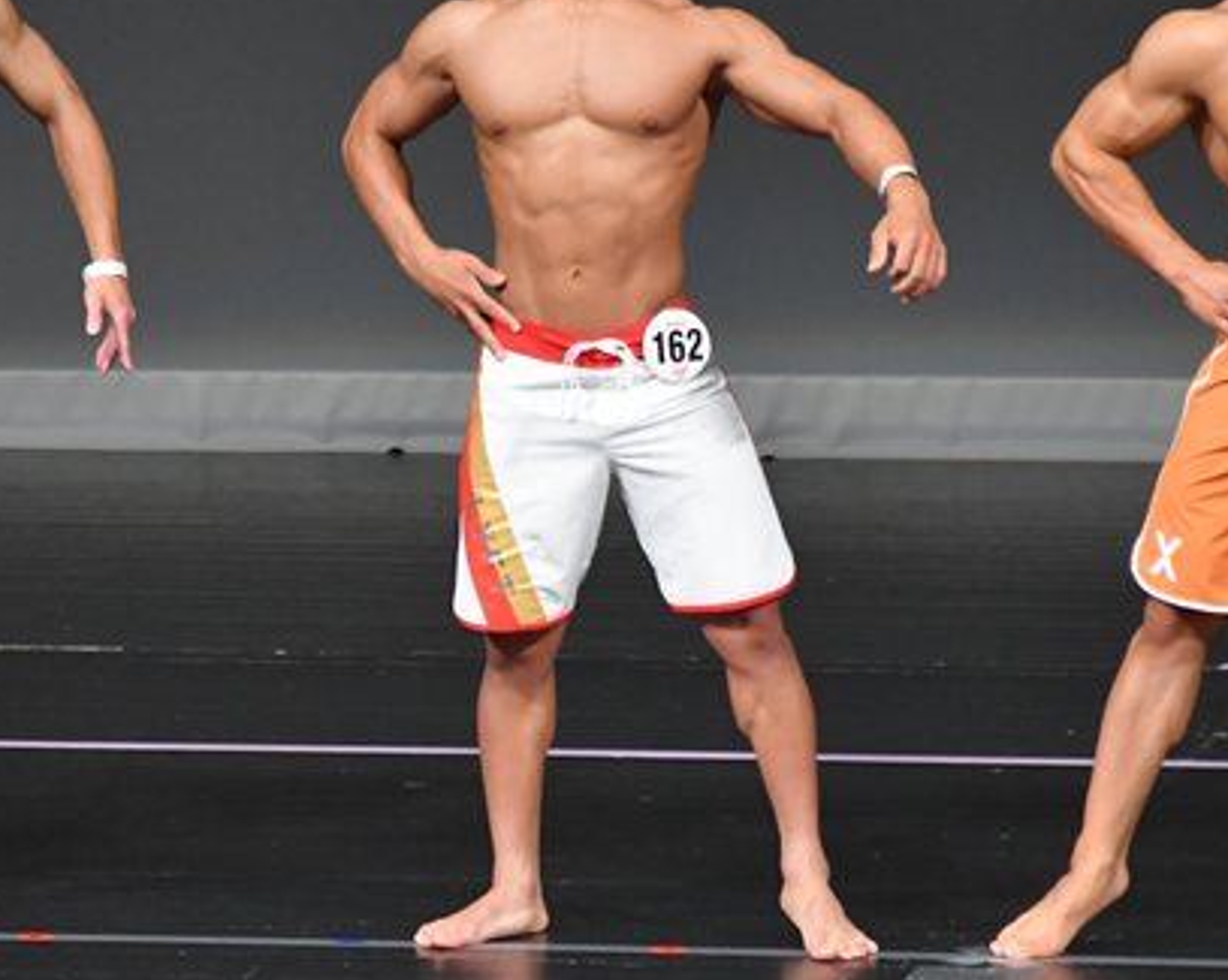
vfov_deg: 2.7
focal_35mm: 563
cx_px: 137
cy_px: 443
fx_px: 20447
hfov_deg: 3.4
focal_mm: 210
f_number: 5.6
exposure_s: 1/400
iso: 4000
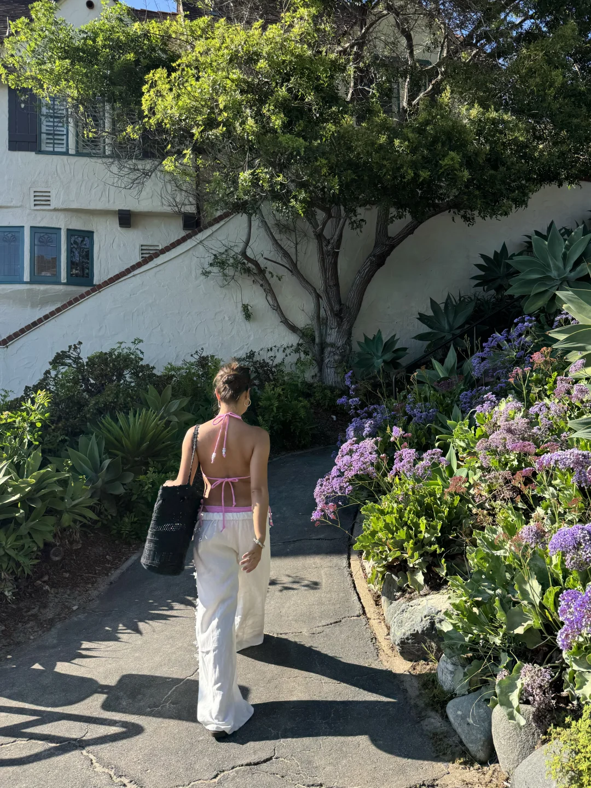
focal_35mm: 24
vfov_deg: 71.6
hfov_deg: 56.8
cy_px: 394
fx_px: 546
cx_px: 296
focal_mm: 6.76
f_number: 1.78
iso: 80
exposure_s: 1/3597
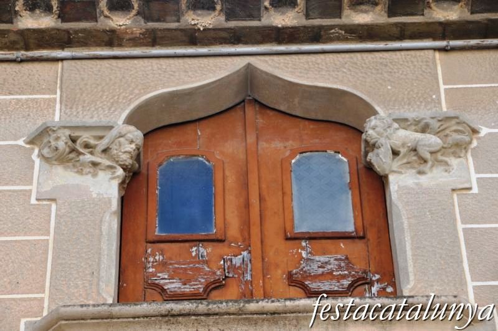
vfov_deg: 9.6
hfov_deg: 14.4
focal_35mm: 142
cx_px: 249
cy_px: 166
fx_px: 1968
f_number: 8
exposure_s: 1/250
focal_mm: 95
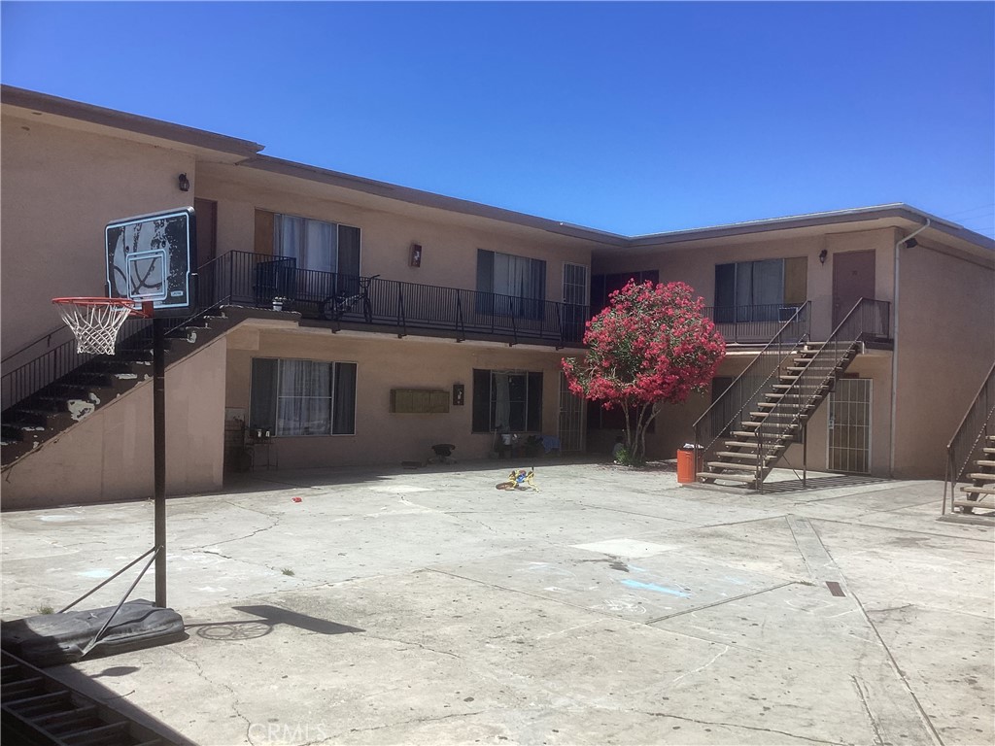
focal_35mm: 31
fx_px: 891
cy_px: 373
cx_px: 498
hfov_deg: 58.4
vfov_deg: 45.4
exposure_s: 1/1431
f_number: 2.4
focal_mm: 3.3
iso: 25
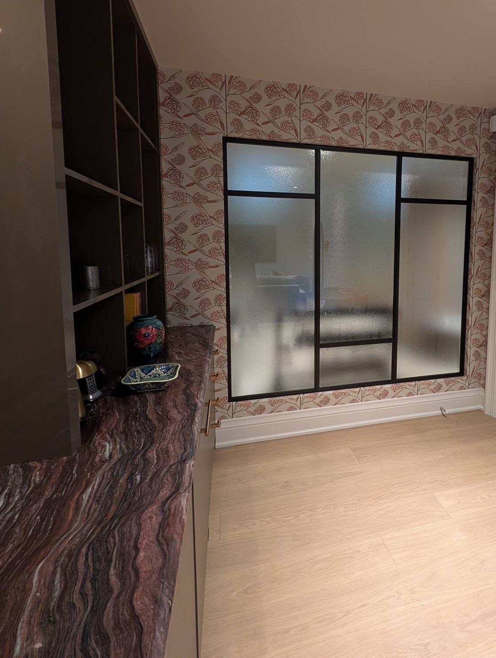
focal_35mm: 16
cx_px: 320
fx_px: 305
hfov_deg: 76.4
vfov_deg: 93.6
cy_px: 274
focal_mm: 2.23
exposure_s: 1/30
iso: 344
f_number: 1.95
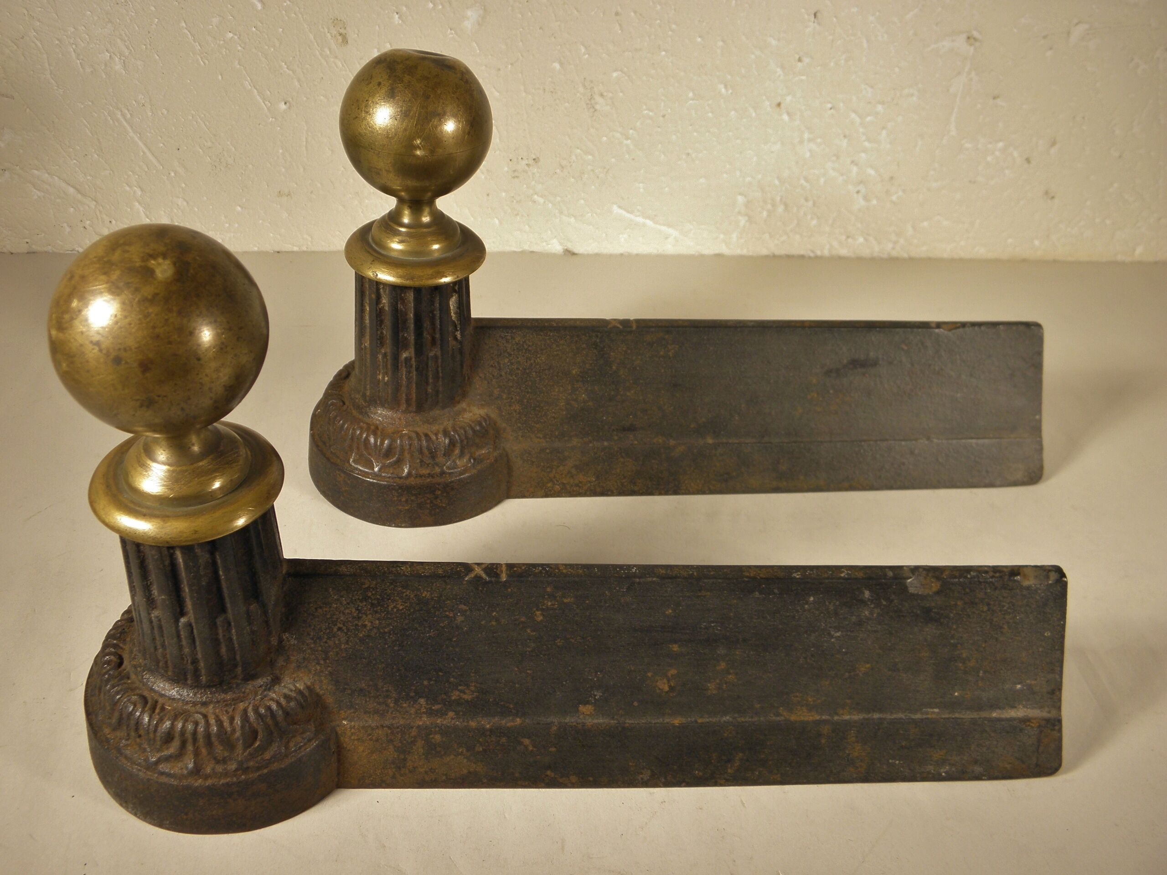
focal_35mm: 33
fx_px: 1113
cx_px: 584
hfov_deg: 55.4
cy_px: 438
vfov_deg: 42.9
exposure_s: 1/40
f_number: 3.6
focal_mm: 5.9
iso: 100
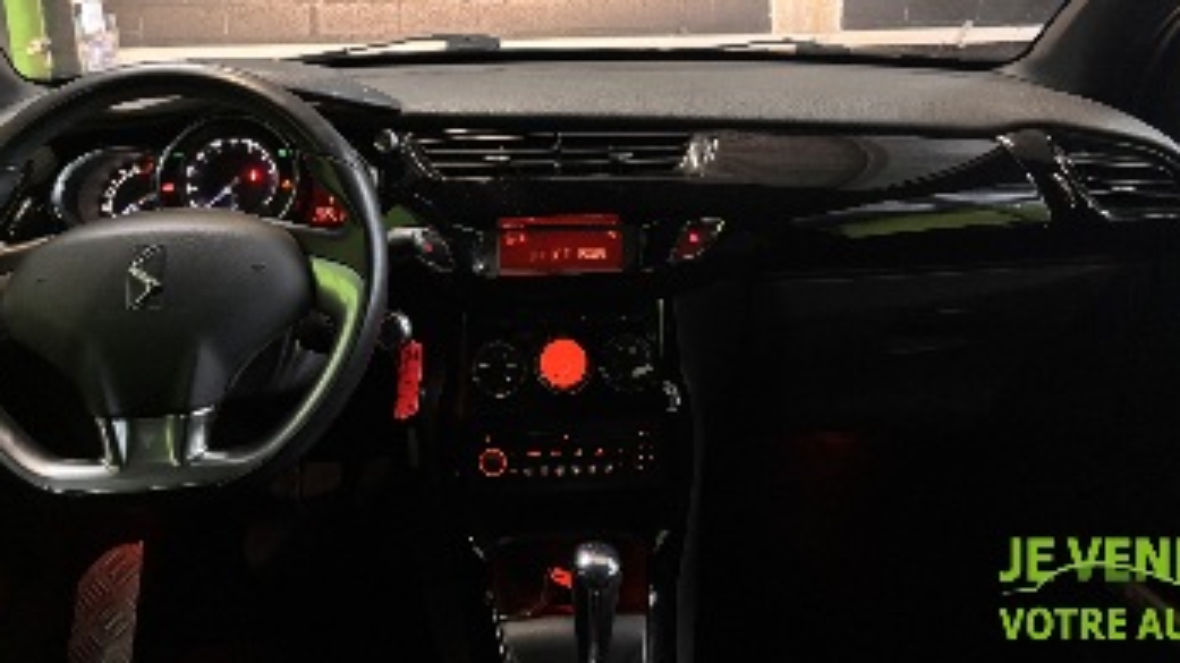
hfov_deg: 58.0
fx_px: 1064
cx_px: 554
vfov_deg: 33.7
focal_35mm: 34
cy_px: 136
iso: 500
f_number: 1.6
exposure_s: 1/31
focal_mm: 5.96
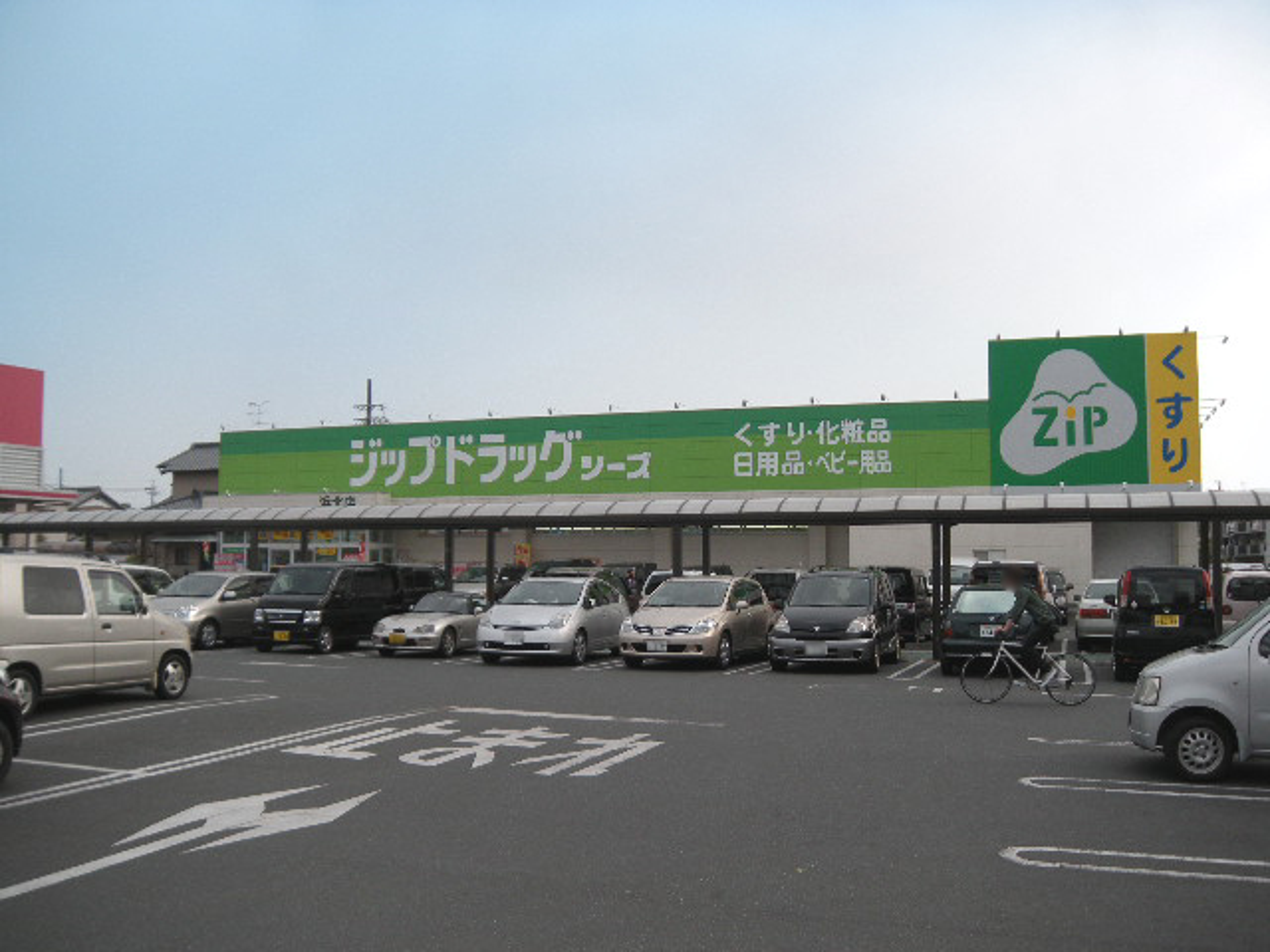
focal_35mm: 35
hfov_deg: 52.6
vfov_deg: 40.7
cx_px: 635
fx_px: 1284
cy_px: 476
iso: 64
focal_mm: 5.9
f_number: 3.8
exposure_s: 1/473
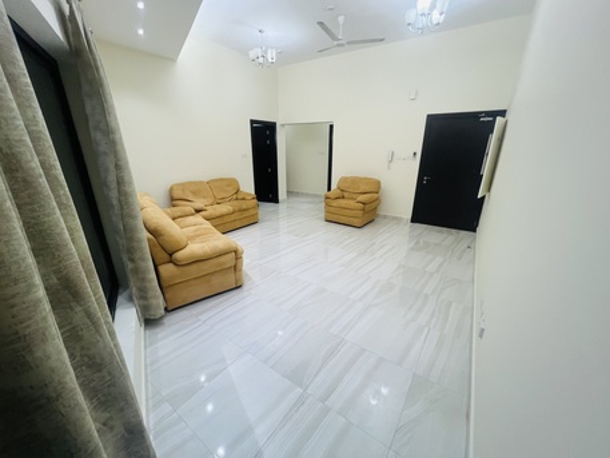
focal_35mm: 13
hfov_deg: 106.2
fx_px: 229
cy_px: 229
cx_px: 305
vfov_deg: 89.9
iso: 160
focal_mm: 1.57
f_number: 1.8
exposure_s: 1/100
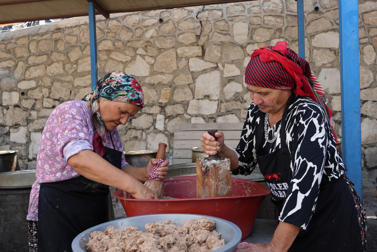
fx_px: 377
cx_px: 188
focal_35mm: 36
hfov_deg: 53.1
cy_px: 126
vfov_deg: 36.9
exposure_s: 1/200
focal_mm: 24
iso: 100
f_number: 4
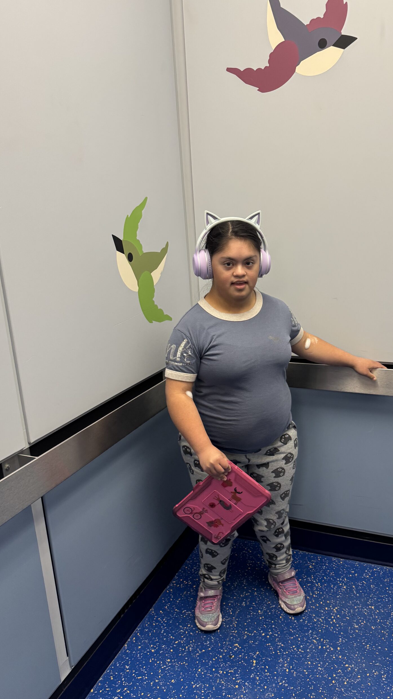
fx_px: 500
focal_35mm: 27
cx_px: 248
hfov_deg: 42.6
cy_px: 355
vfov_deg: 69.9
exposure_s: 1/60
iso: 200
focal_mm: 6.76
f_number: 1.78
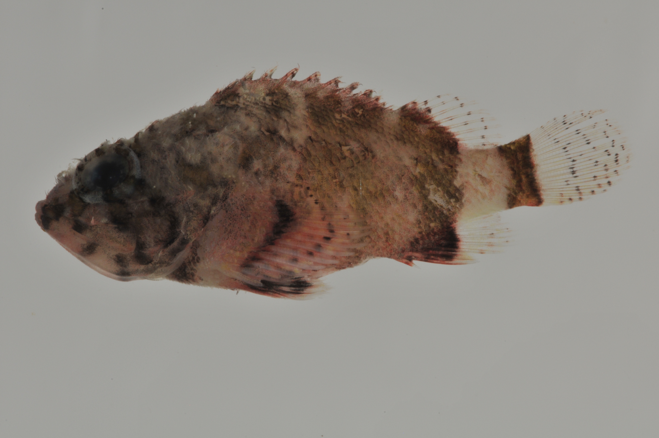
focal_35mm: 158
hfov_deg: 13.1
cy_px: 219
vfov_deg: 8.7
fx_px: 2880
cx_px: 330
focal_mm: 105
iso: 200
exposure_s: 1/60
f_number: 40
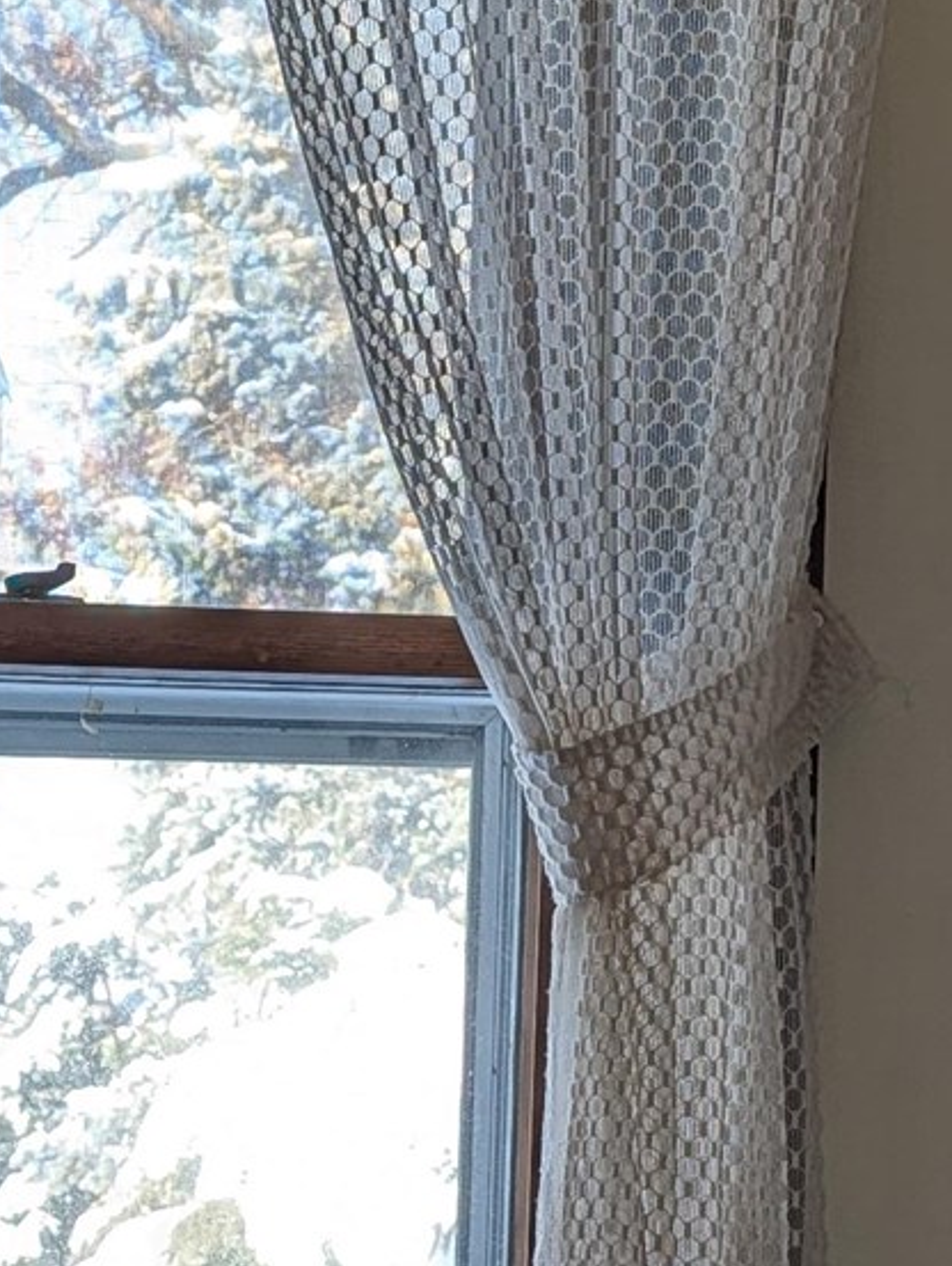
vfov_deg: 18.5
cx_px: -158
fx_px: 3660
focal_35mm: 100
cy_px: 1561
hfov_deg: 14.4
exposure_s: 1/118
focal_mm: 6.9
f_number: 1.68
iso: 19
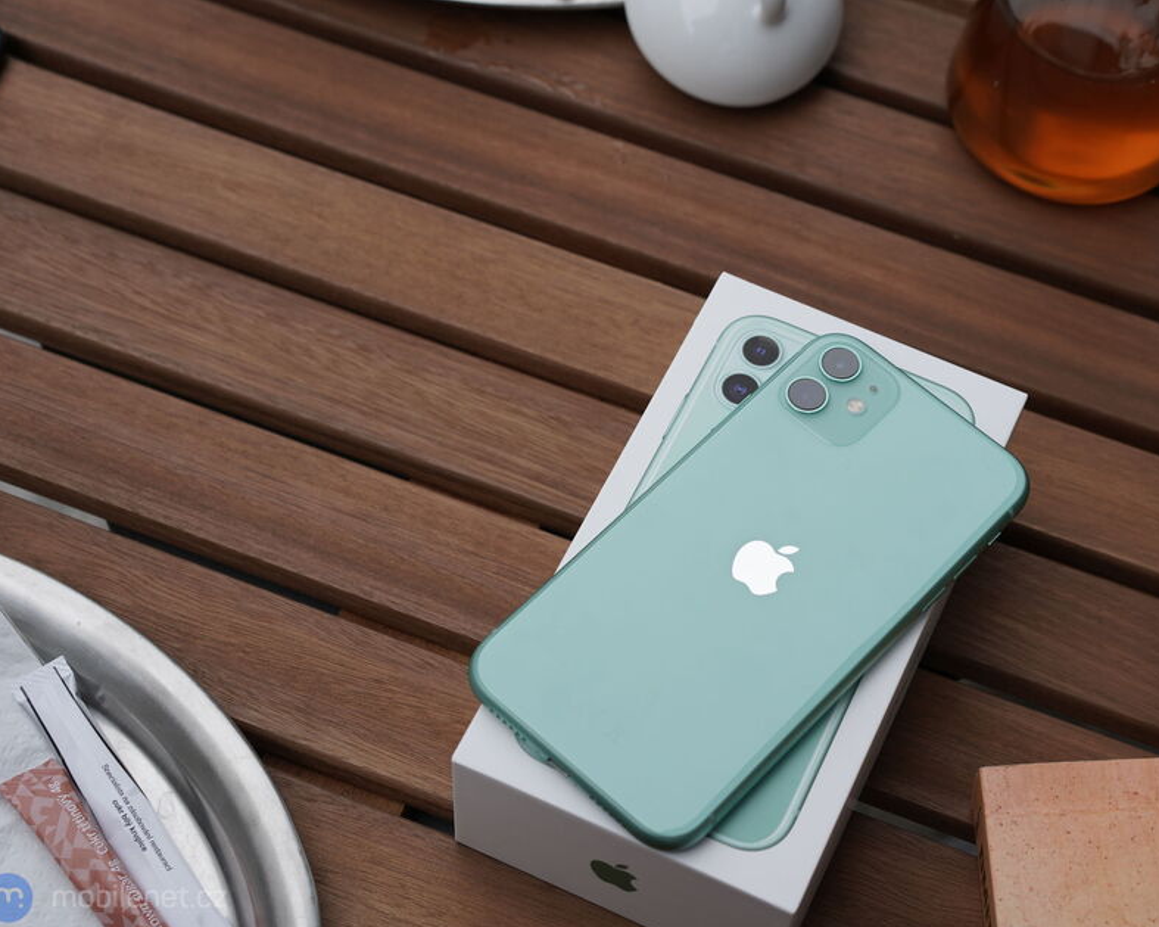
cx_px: 672
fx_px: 2160
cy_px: 470
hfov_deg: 30.0
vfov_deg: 24.2
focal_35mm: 63
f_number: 6.3
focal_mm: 55
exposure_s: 1/250
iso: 160
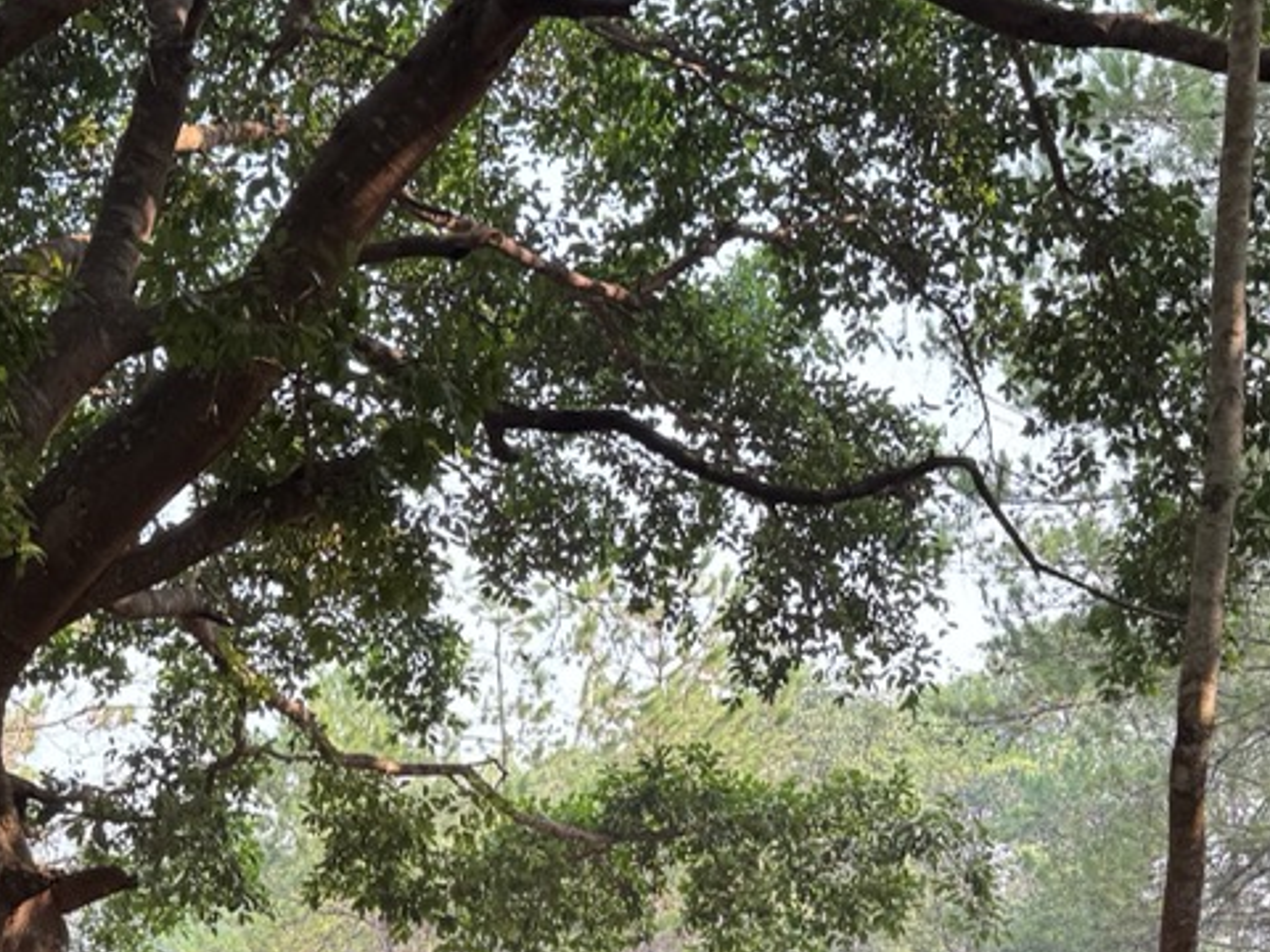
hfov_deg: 29.9
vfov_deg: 22.2
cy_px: 907
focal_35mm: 64
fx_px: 2348
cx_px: 344
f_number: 1.78
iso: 64
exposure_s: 1/192
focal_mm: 6.76
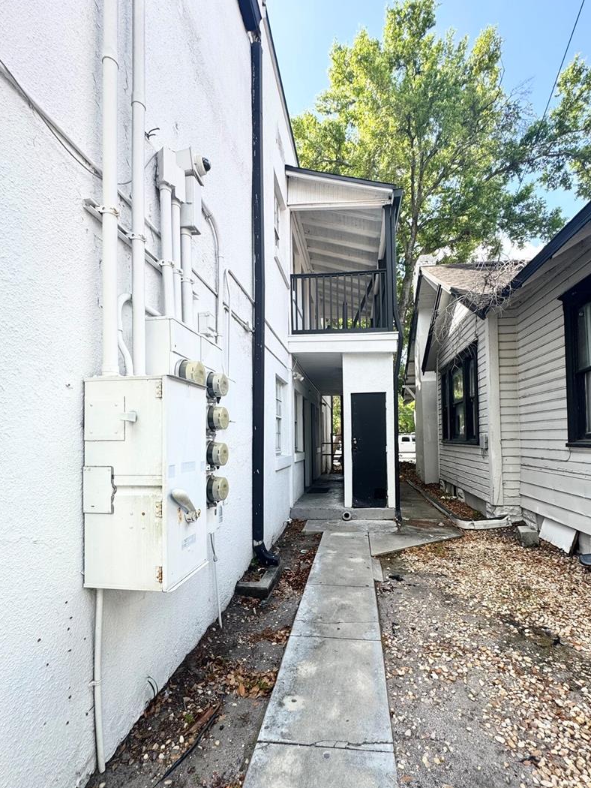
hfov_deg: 78.1
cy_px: 432
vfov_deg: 94.2
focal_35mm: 16
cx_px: 310
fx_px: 364
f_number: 2.2
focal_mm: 2.22
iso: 40
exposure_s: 1/357
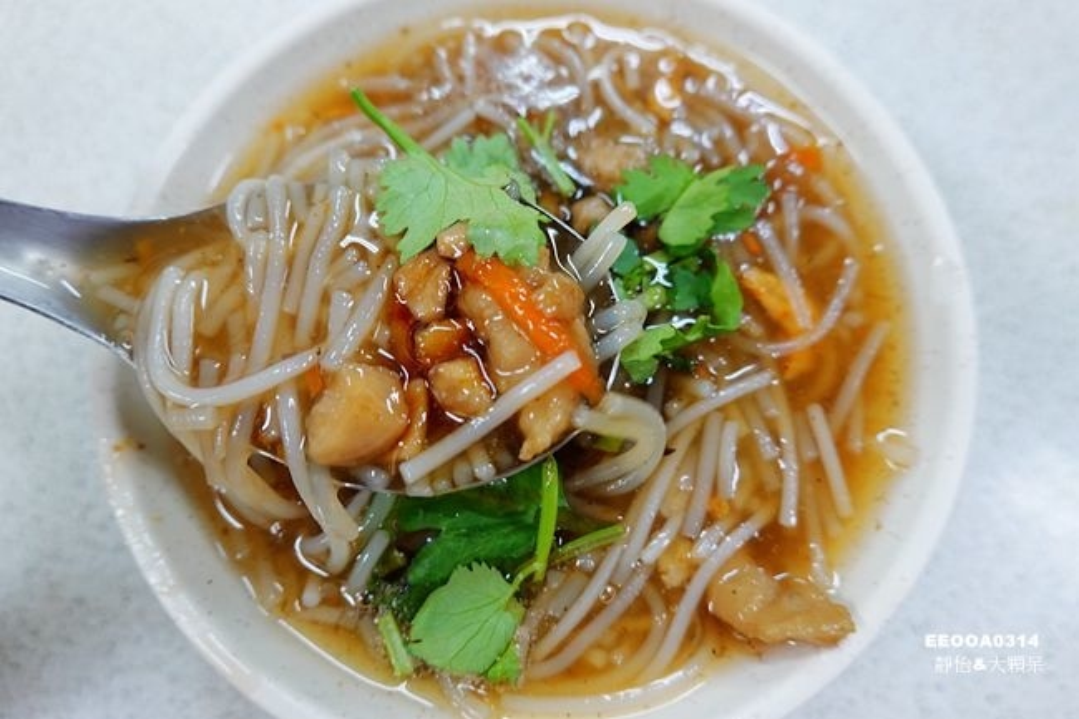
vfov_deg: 53.1
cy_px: 360
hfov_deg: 73.8
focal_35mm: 24
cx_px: 540
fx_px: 719
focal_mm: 9
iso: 400
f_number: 2.8
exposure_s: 1/30
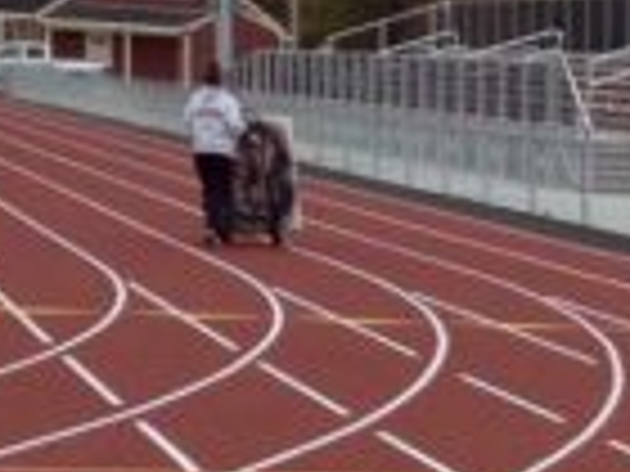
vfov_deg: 6.7
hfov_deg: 9.4
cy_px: 1220
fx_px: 3767
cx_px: 864
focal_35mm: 207
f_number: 2.4
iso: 64
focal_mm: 4.28
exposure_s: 1/575
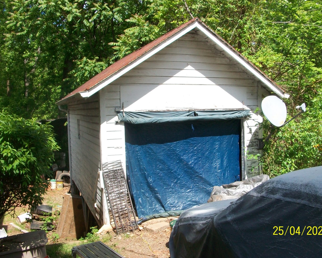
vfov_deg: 41.2
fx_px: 343
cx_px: 172
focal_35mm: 36
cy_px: 129
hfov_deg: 50.2
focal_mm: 5.7
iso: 80
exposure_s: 1/250
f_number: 5.5
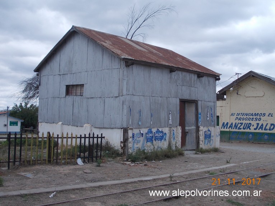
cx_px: 138
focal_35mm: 43
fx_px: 341
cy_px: 103
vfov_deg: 33.6
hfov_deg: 43.9
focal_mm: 6.1
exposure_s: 1/160
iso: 80
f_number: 6.5
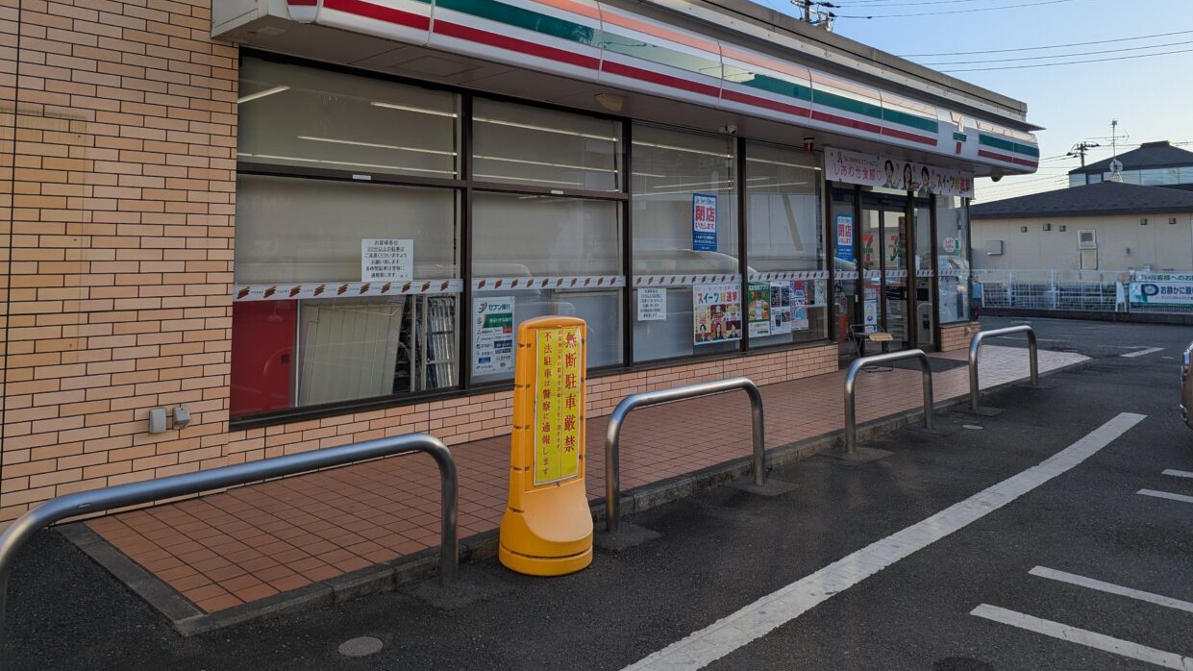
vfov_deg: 42.2
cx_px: 584
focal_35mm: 27
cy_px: 213
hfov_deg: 69.9
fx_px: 854
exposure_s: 1/1332
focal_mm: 6.81
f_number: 1.85
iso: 48
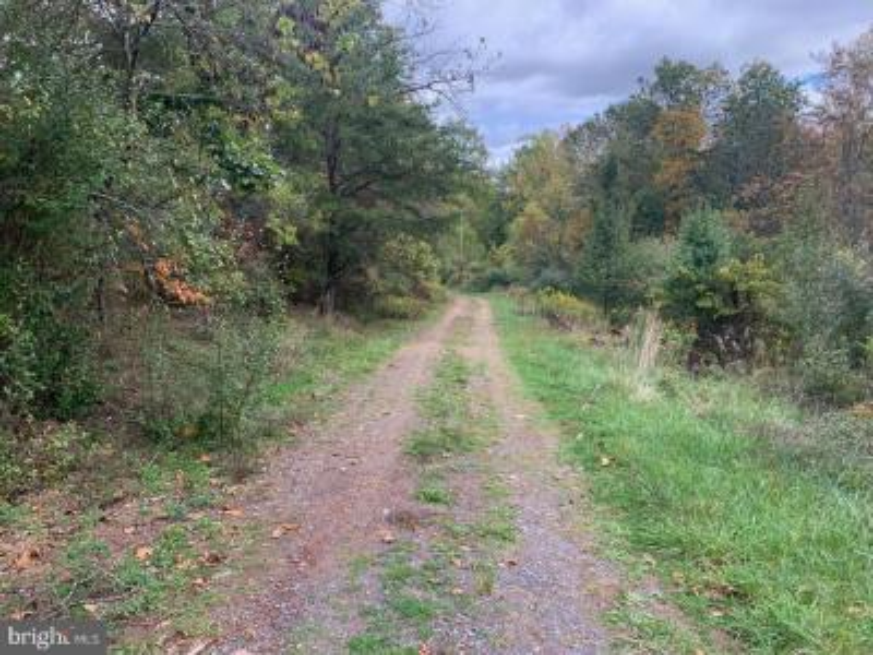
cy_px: 328
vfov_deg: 53.1
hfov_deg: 67.3
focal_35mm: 26
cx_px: 436
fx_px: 656
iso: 25
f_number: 1.8
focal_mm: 4.25
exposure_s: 1/333
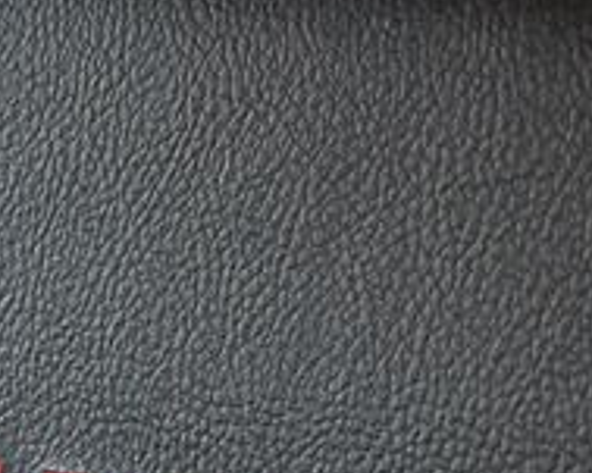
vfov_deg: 8.0
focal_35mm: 191
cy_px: 542
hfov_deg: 10.1
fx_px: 3345
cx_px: 226
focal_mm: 30
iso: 1100
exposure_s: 1/125
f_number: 4.2
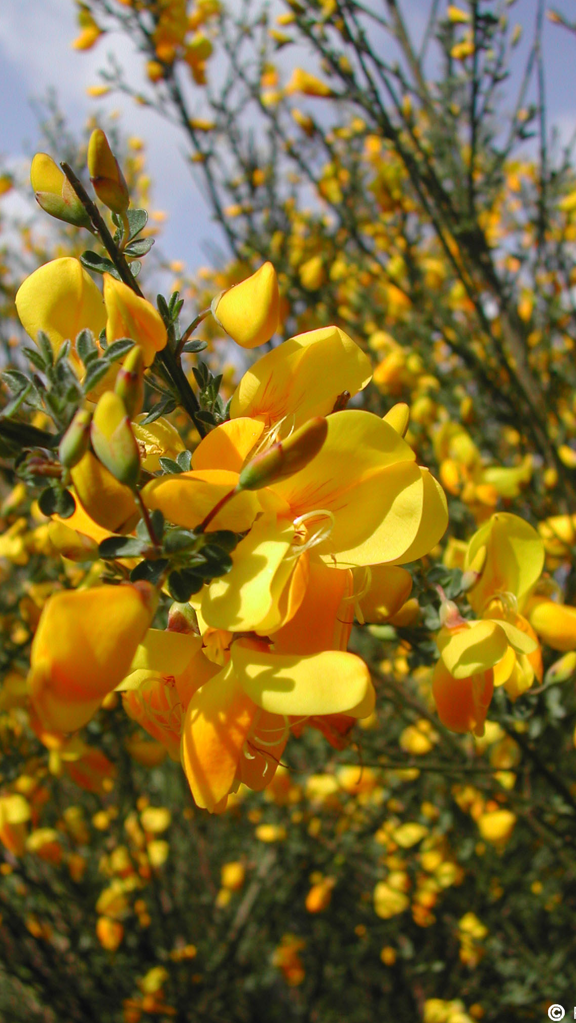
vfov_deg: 48.4
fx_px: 1140
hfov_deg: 28.3
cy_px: 517
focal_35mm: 42
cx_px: 300
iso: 100
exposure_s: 1/190
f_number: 7.6
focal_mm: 8
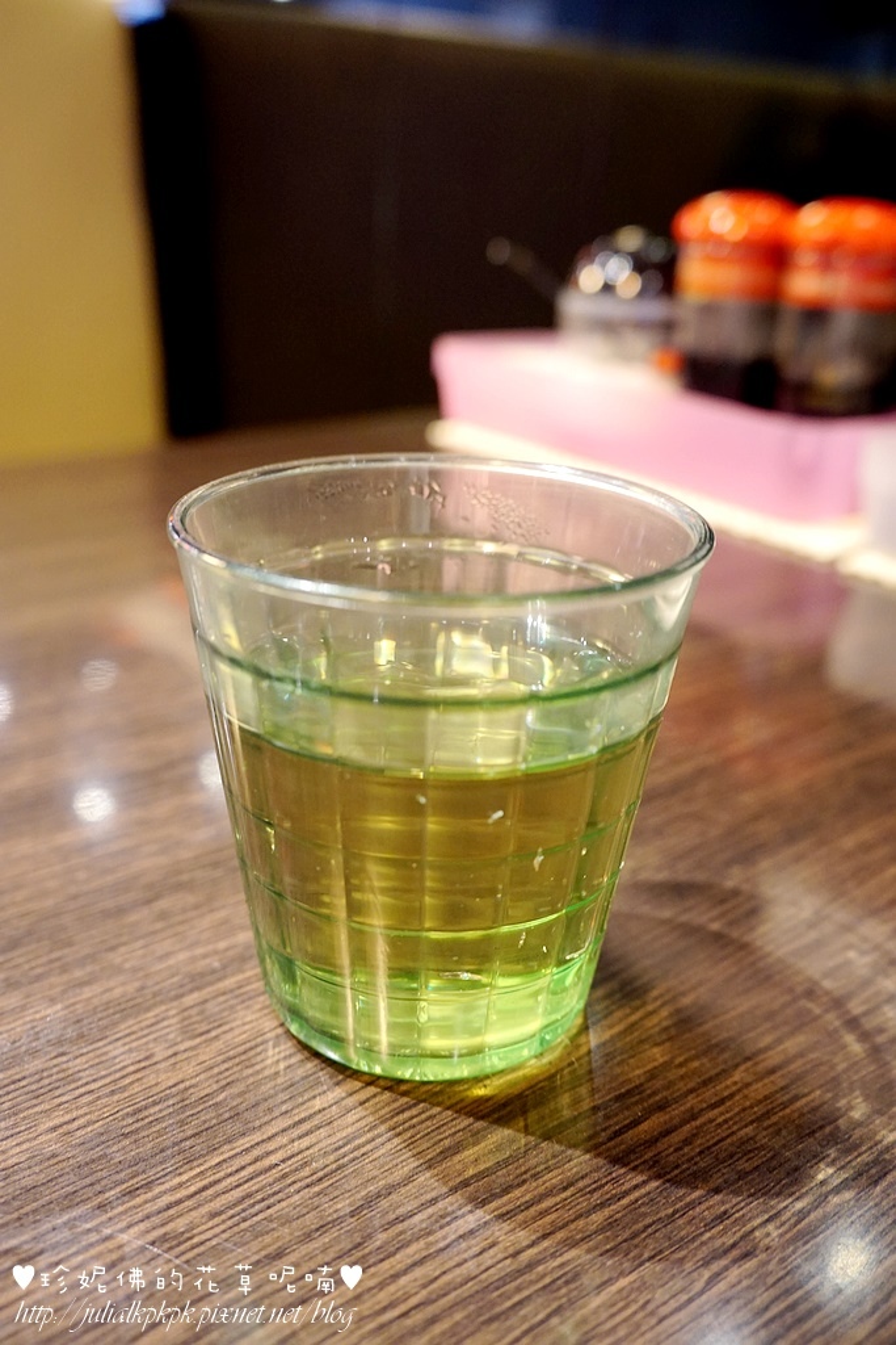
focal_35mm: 32
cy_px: 672
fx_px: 1176
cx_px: 448
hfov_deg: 41.7
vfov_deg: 59.5
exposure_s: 1/5
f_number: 4
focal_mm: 21
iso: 800
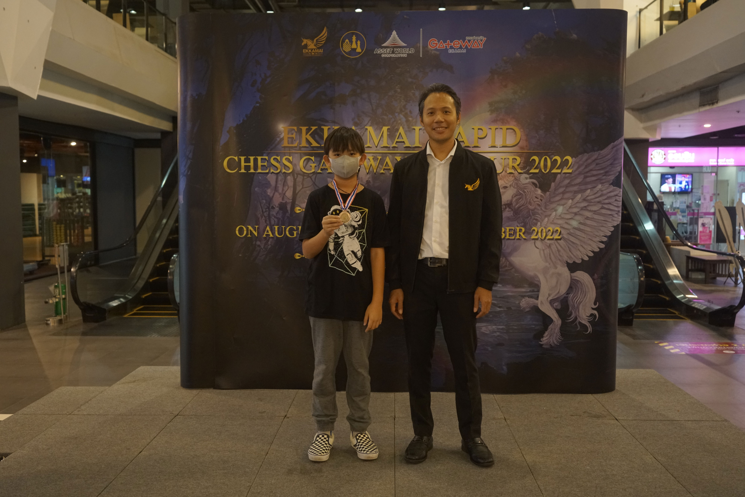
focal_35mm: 34
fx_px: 704
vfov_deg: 38.9
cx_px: 372
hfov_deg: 55.8
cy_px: 248
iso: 4000
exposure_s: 1/100
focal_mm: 34
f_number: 4
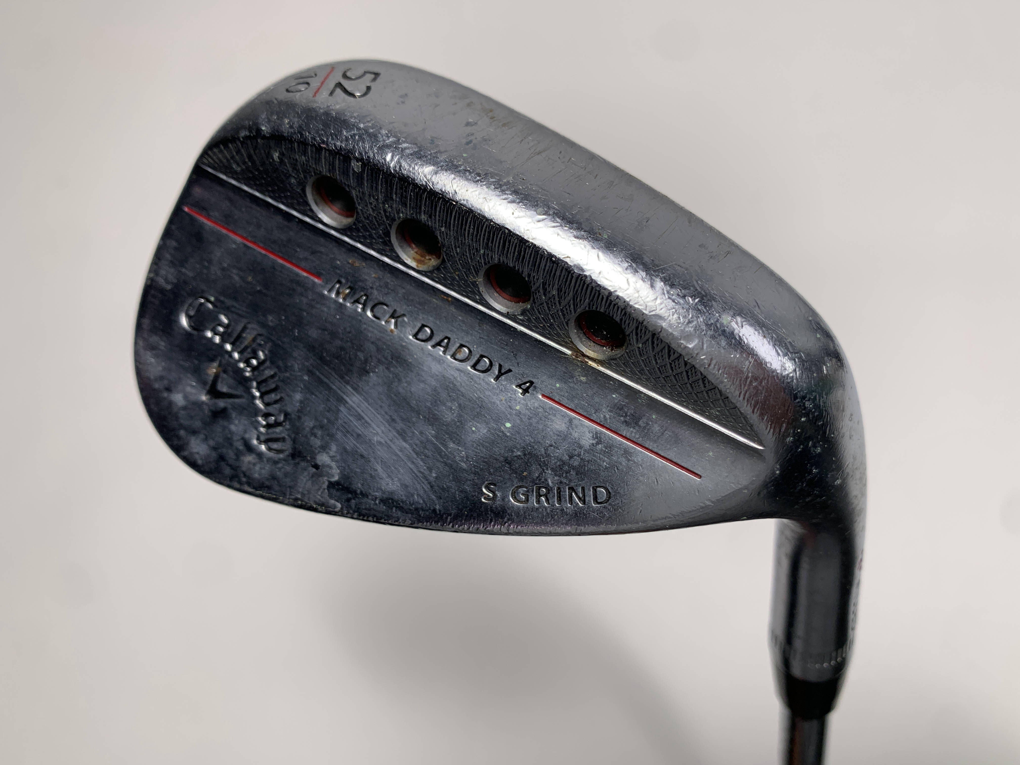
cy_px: 382
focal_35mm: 26
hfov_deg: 67.3
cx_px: 510
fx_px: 766
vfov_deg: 53.1
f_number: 1.8
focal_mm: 4.25
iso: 25
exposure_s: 1/312
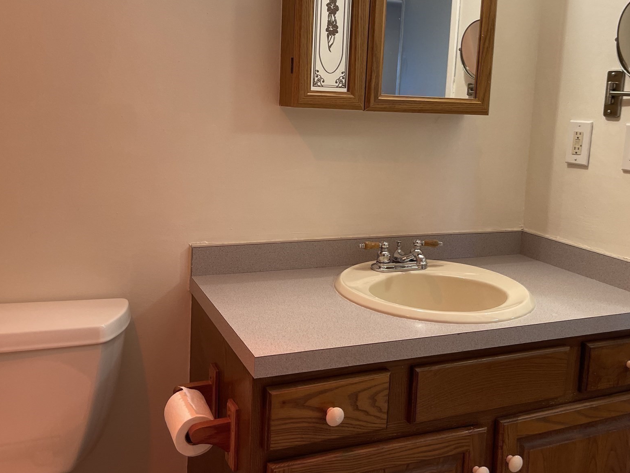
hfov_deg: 55.3
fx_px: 601
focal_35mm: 33
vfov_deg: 42.6
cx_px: 329
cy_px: 174
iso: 125
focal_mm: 5.1
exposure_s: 1/120
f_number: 1.6
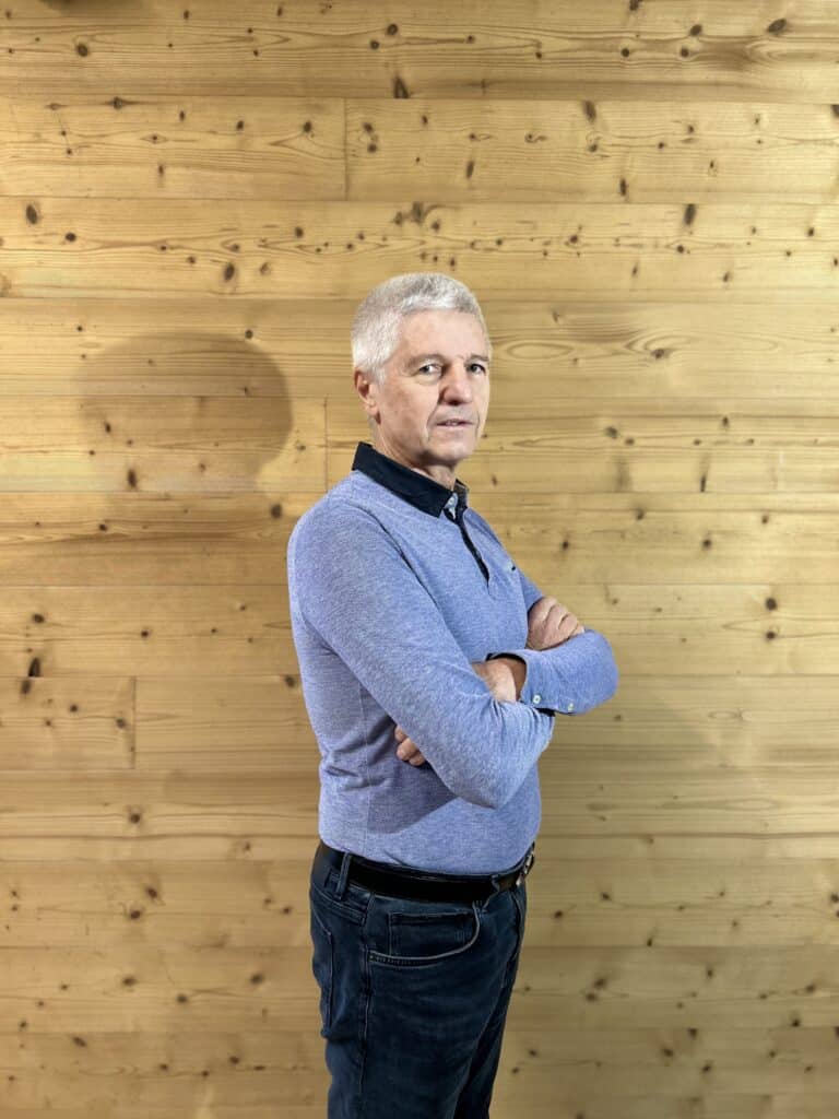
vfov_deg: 67.3
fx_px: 840
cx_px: 420
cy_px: 560
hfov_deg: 53.1
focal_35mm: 26
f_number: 1.5
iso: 125
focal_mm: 5.7
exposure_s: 1/50
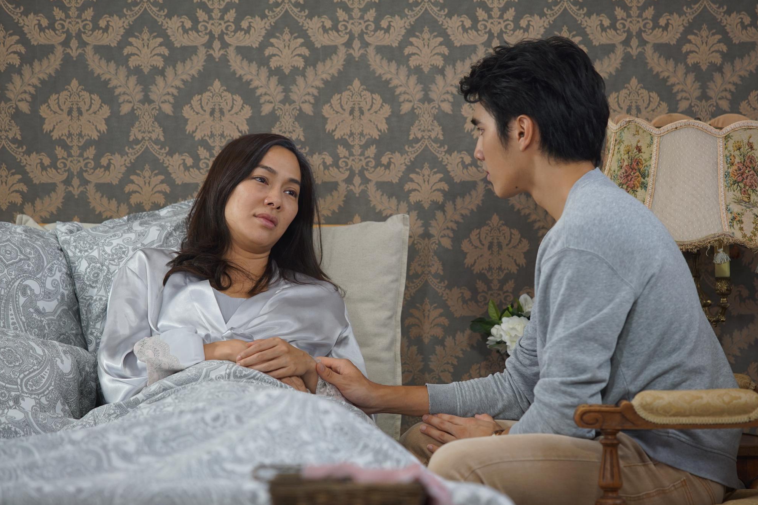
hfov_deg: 10.2
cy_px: 252
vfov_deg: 6.8
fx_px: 4232
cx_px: 379
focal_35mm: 201
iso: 640
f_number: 4
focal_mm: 200
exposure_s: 1/100
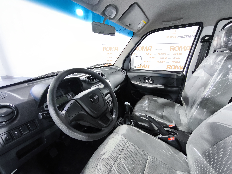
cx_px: 116
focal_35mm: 15
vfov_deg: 81.7
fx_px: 101
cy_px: 87
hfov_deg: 98.2
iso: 400
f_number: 2.2
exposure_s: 1/33.3
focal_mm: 1.91
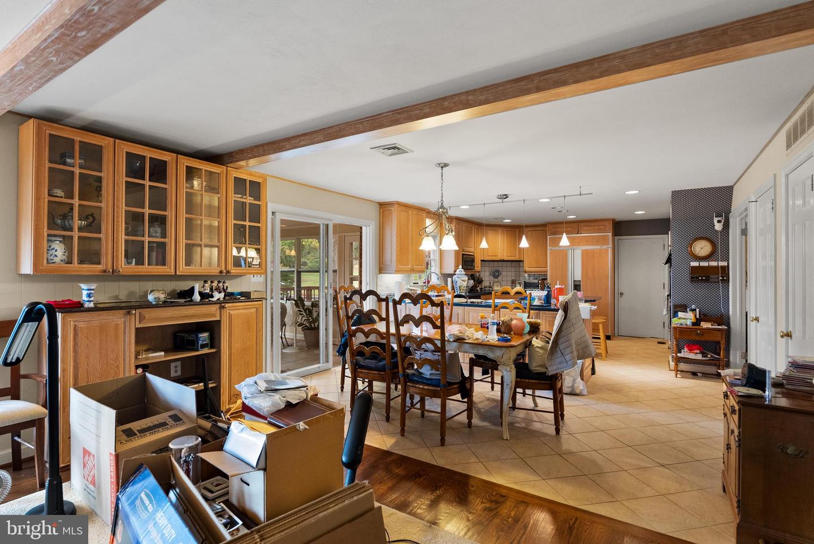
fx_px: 396
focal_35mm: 18
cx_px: 407
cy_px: 272
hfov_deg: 91.6
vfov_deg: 68.9
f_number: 4
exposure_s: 1/25
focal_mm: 17.5
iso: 1600
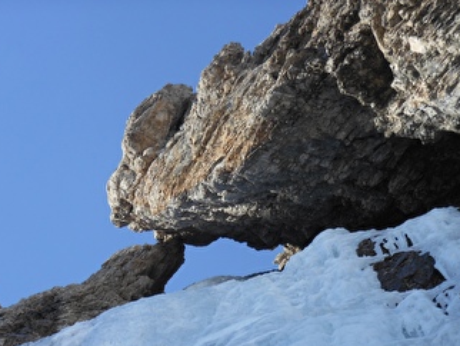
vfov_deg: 11.3
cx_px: 171
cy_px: 229
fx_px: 1742
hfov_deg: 15.0
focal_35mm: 131
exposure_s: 1/250
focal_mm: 17.5
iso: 80
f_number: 4.7
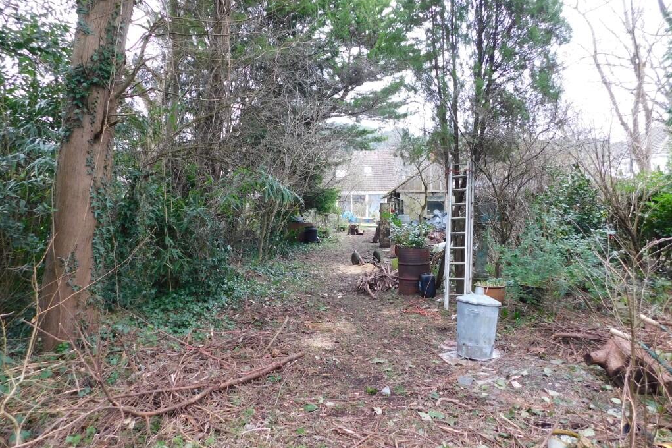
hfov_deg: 73.8
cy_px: 217
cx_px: 336
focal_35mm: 24
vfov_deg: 53.1
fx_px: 448
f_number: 3
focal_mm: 4
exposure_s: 1/30
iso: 125
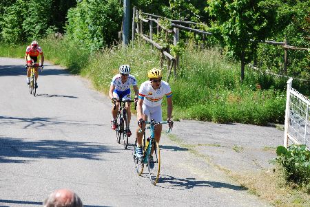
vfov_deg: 9.4
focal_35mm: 147
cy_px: 104
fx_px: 1267
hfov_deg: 13.9
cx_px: 155
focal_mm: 98
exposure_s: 1/125
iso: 100
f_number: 9
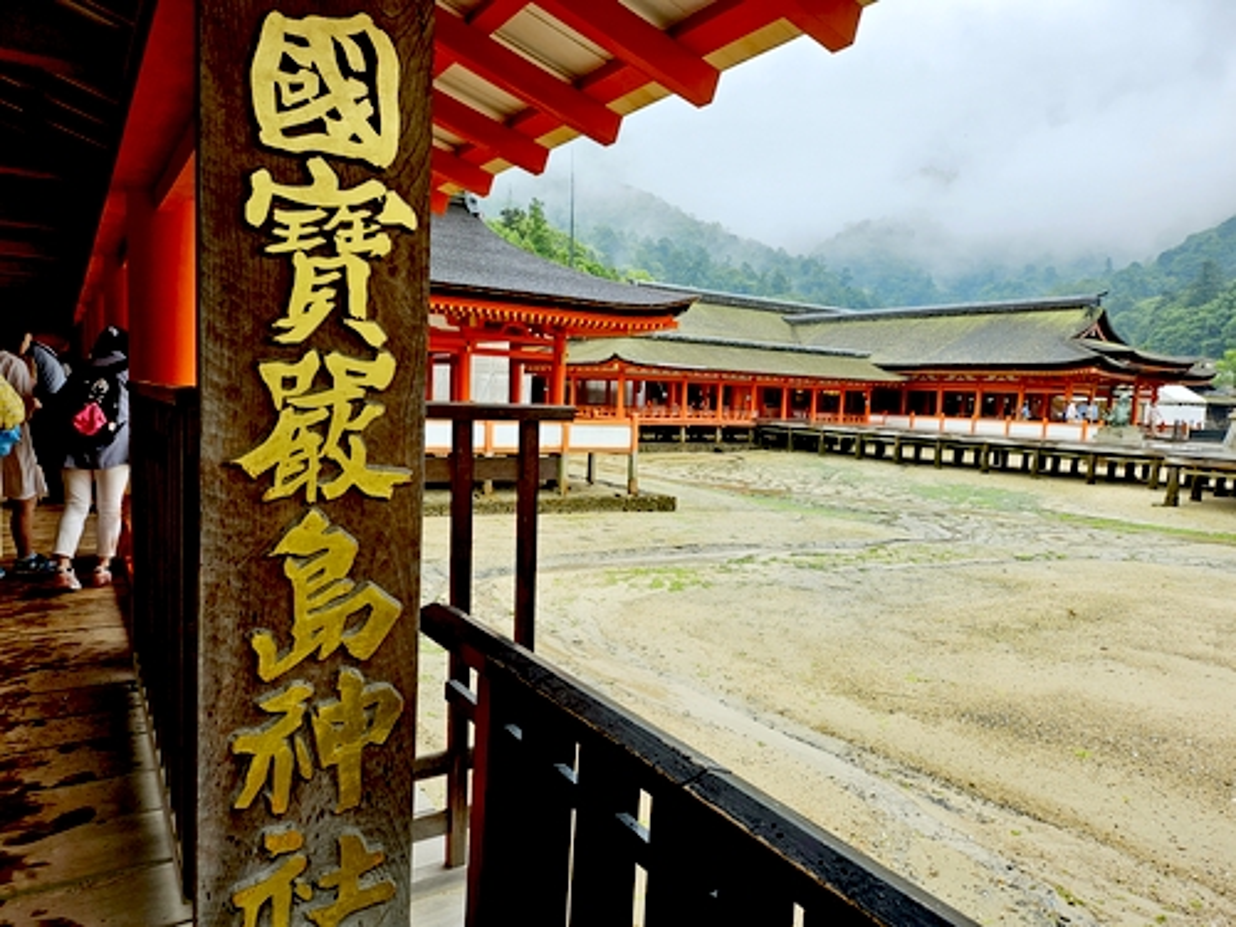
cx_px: 618
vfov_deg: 56.8
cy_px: 464
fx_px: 857
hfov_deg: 71.6
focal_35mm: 24
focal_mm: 5
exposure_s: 1/588
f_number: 1.8
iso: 50
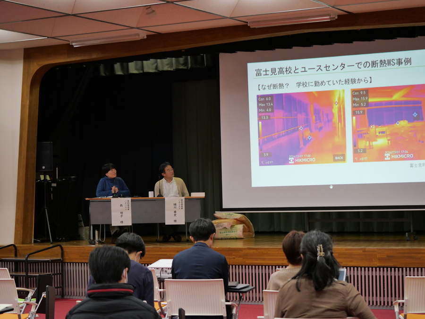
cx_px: 212
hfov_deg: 21.8
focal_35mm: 90
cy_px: 160
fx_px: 1105
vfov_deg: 16.4
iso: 1000
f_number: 4
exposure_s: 1/100
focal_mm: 45
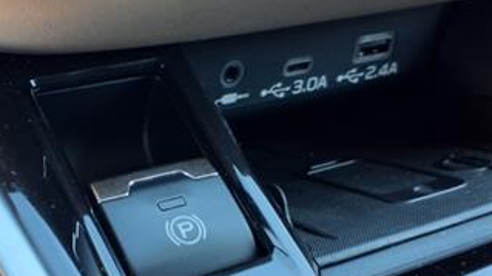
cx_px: 190
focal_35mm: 59
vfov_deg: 20.2
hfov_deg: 35.3
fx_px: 769
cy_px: 196
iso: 64
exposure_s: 1/60.2
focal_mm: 3.58
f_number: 1.9
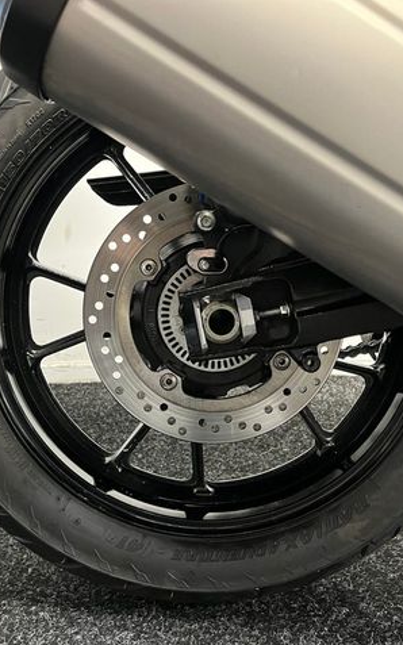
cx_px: 199
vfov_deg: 52.8
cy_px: 322
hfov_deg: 34.4
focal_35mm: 37
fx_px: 650
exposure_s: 1/33
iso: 500
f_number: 1.6
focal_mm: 5.1
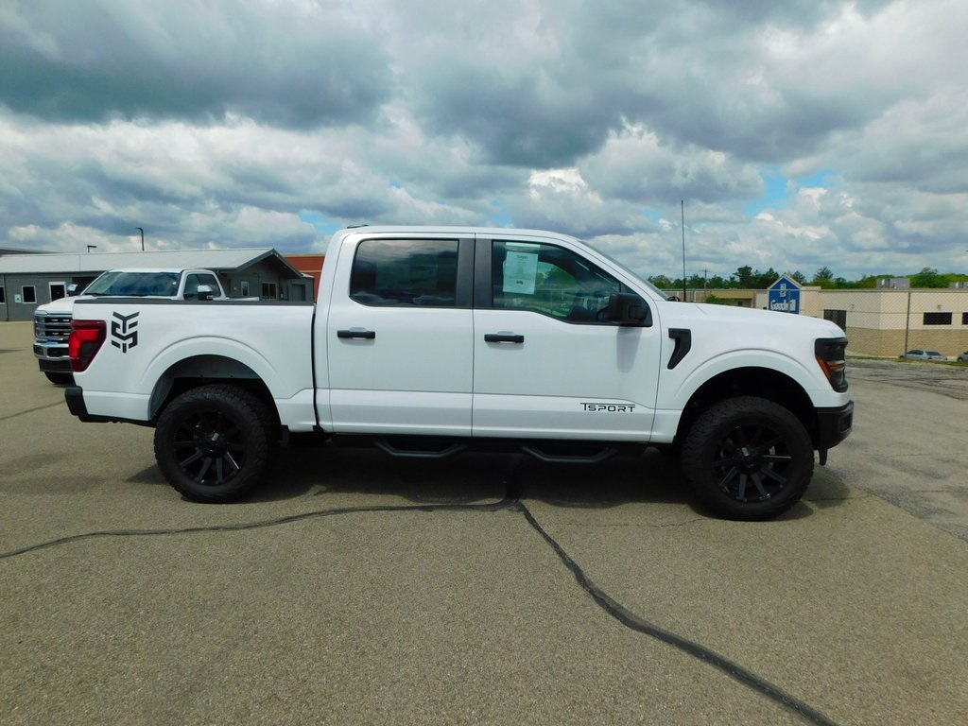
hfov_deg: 73.9
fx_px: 643
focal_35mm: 23
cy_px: 363
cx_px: 484
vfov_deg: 58.9
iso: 125
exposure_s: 1/1000
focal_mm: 4
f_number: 6
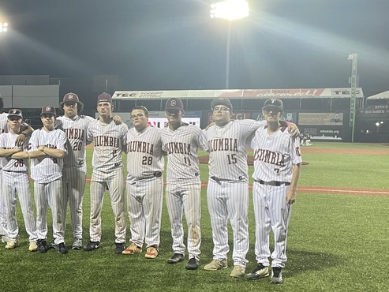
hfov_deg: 33.7
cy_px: 176
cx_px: 39
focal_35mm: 54
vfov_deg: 27.0
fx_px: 607
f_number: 1.6
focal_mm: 4.2
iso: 100
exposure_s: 1/60
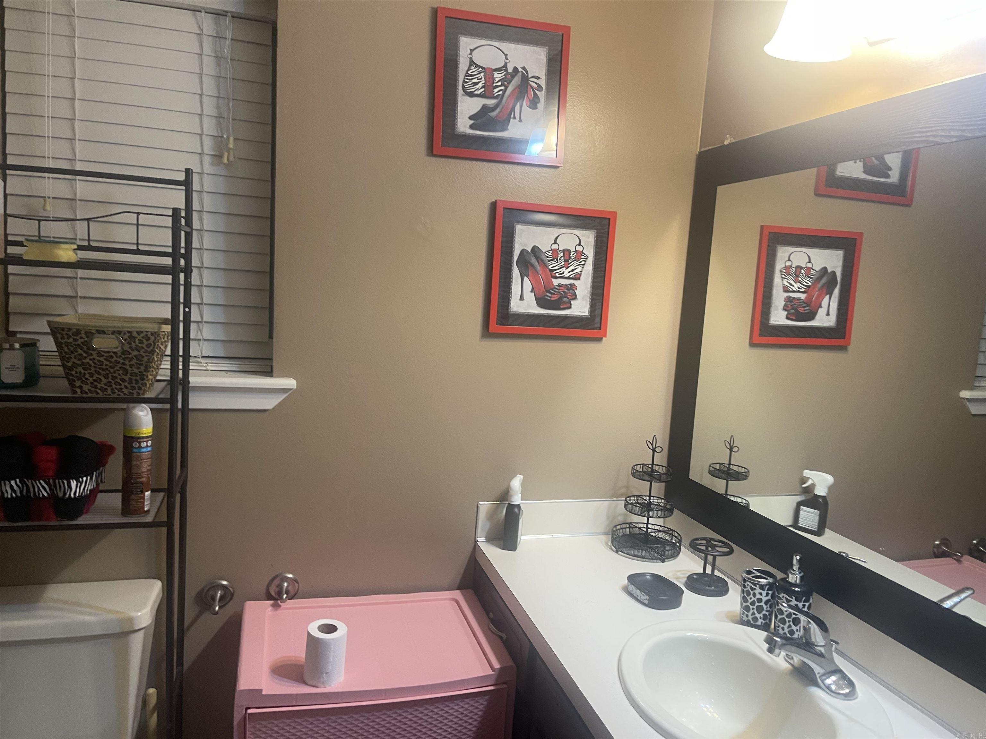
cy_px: 370
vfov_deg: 54.9
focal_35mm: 25
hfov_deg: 69.4
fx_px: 712
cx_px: 493
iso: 160
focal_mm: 5.1
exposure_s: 1/60
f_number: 1.6
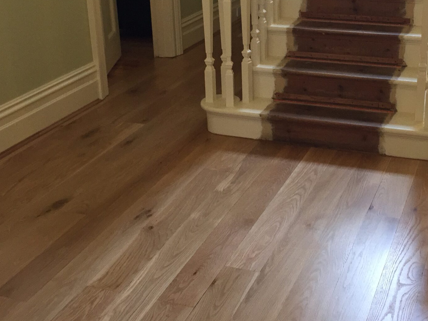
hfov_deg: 35.2
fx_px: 668
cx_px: 287
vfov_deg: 26.8
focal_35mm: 54
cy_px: 91
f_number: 2.2
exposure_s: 1/33
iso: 160
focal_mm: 4.15
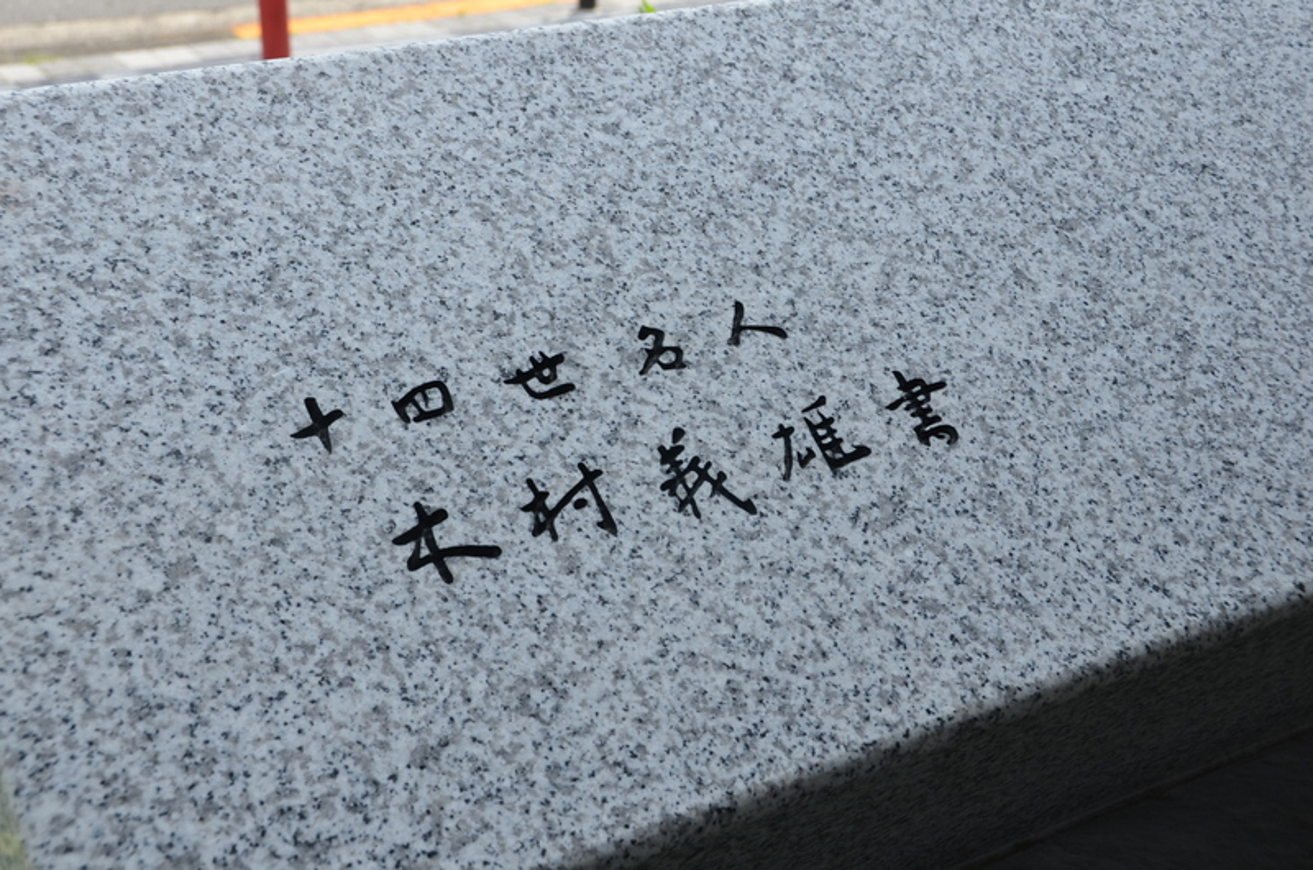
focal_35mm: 52
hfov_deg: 37.9
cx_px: 656
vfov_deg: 25.6
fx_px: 1911
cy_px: 435
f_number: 8
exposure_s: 1/250
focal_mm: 35
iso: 180
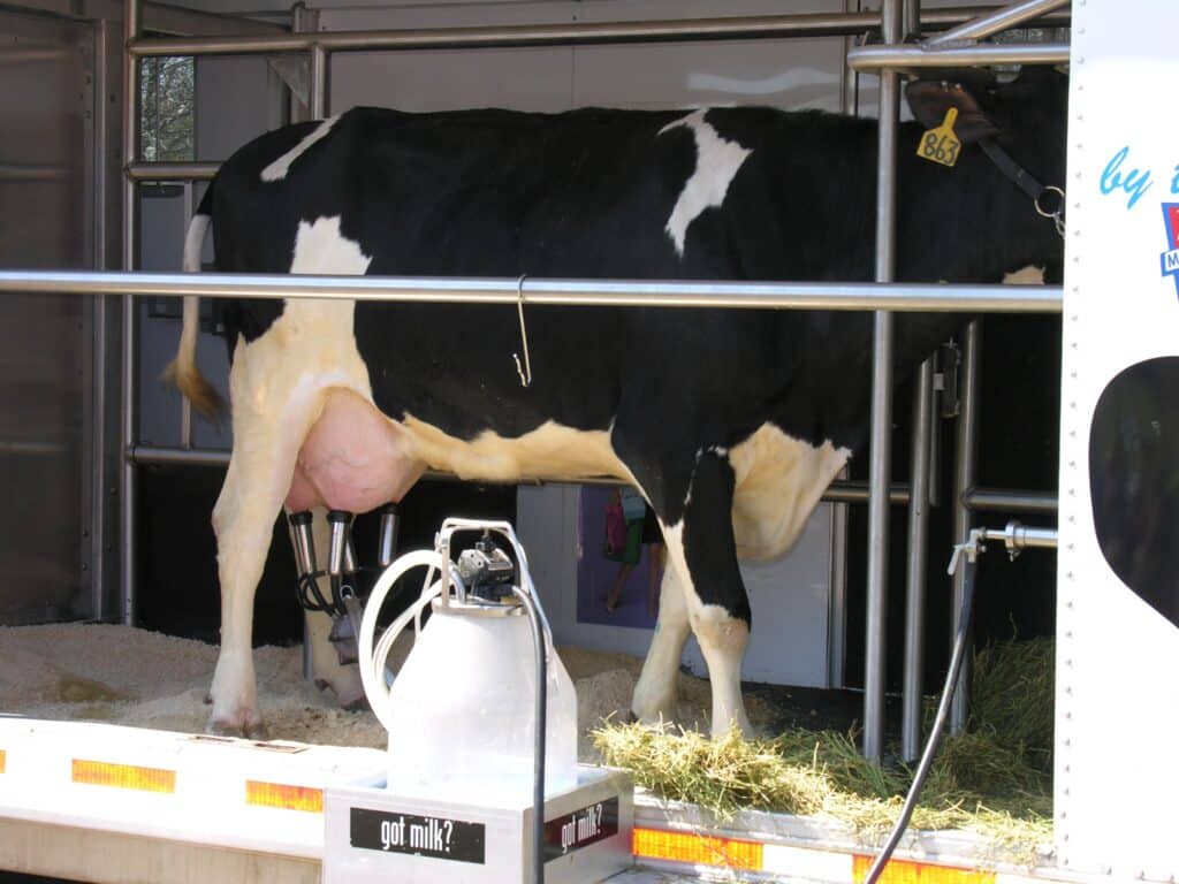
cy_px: 442
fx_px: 2657
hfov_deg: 25.0
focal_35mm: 78
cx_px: 590
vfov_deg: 18.9
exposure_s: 1/67.4
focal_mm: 19.8
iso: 50
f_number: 5.4
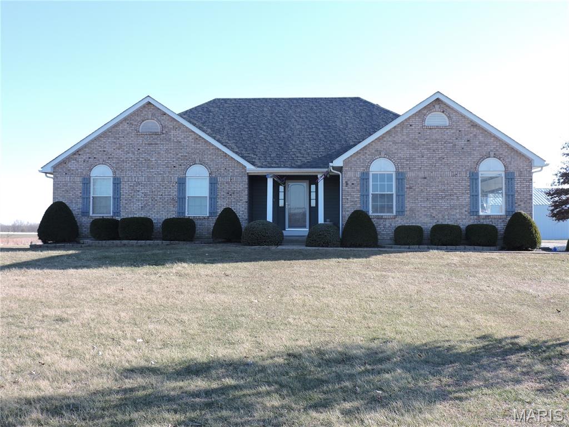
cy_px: 214
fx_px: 657
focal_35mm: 40
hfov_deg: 46.8
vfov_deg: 36.0
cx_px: 284
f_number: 3.3
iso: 100
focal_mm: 7.1
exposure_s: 1/320
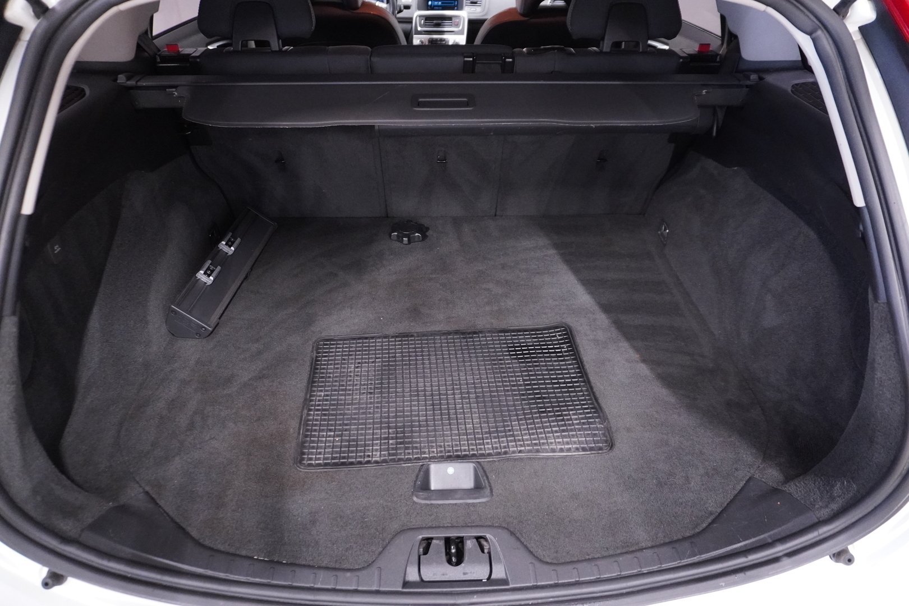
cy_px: 303
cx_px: 454
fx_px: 606
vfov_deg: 53.1
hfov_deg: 73.7
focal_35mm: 24
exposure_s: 1/40
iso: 3200
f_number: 3.5
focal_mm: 16
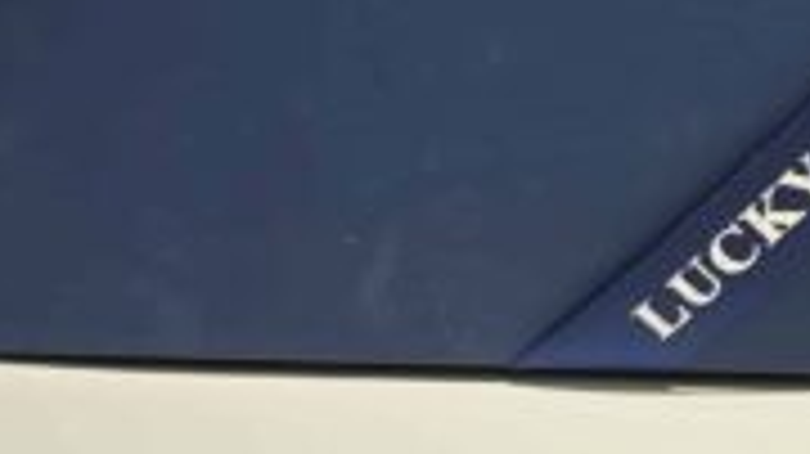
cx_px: -22
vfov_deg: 4.1
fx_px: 6246
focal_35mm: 291
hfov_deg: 7.4
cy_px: -476
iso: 200
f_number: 2
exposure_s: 1/100
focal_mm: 10.1
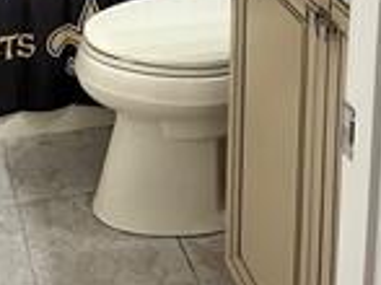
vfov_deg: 14.9
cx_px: 124
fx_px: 935
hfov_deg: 22.9
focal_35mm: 85
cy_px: -246
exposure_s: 1/60
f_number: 1.6
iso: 125
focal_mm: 5.1
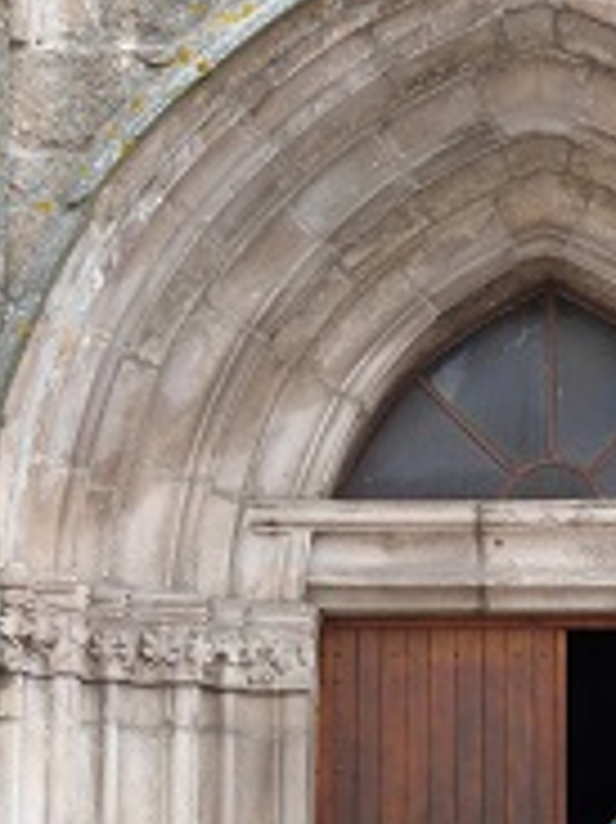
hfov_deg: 14.2
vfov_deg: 19.0
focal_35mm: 103
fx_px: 2447
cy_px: 545
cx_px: 594
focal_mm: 8.5
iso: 125
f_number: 3.2
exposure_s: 1/60
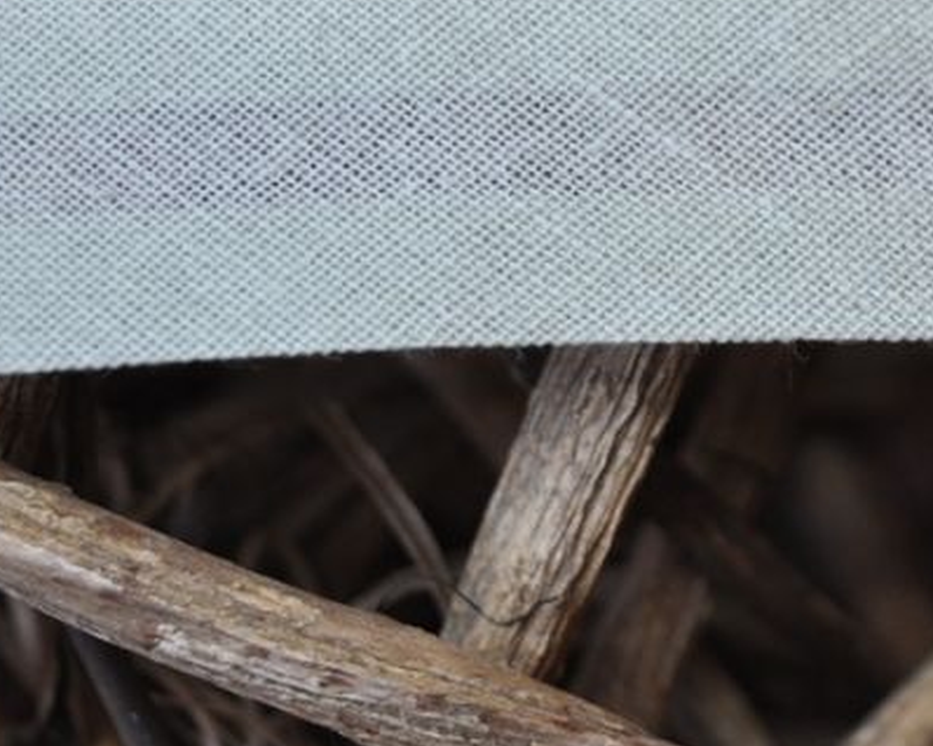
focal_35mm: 130
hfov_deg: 14.7
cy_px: 175
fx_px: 3588
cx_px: 830
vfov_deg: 11.8
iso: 400
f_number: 5
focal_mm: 46
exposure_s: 1/100
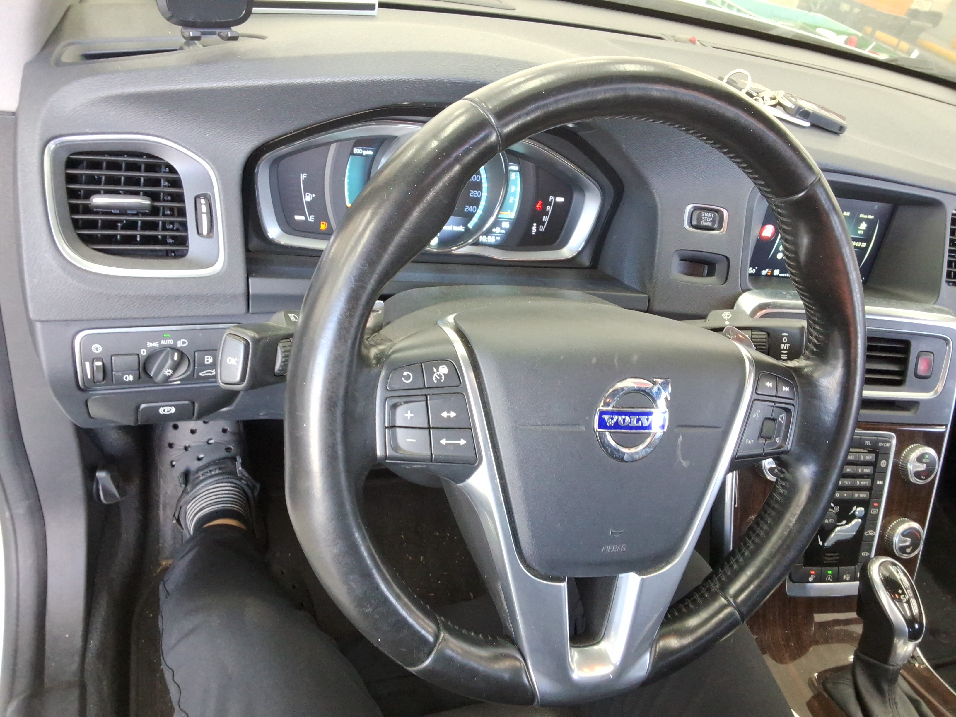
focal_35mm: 28
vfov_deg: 49.7
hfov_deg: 63.4
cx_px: 478
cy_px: 358
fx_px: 773
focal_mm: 2.91
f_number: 1.9
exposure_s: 1/40
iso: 102
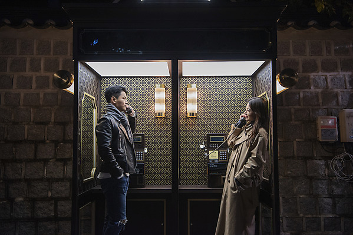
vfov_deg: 33.4
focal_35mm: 40
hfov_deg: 48.4
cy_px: 118
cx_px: 176
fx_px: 392
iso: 1600
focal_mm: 40
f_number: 4.5
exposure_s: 1/60
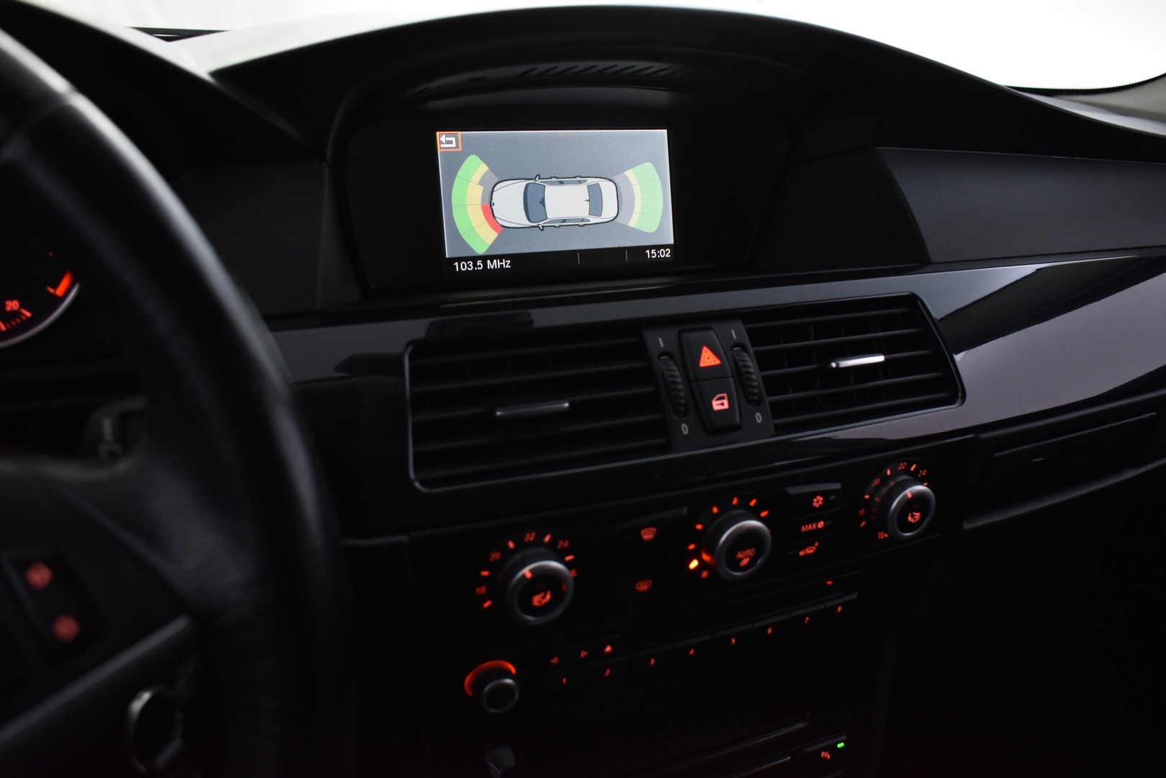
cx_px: 583
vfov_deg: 43.6
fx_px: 972
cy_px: 389
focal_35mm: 30
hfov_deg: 61.9
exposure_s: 1/25
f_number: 5
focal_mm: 20
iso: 1250
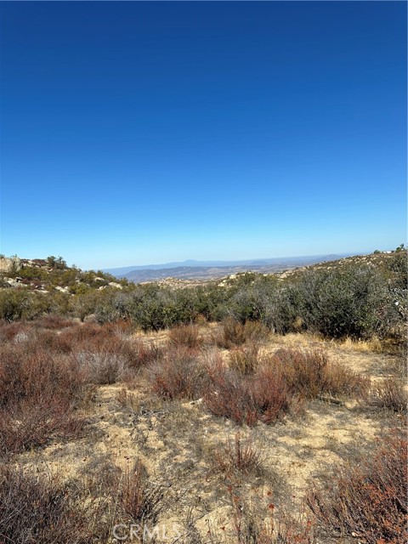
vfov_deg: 71.6
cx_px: 204
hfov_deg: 56.8
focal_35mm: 24
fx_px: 377
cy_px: 272
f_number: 1.78
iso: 80
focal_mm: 6.86
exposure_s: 1/1587
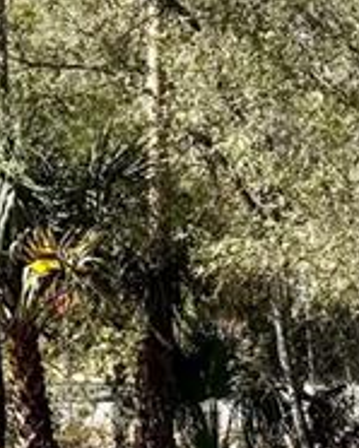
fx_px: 2004
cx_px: 186
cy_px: 284
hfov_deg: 10.2
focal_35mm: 151
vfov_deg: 12.7
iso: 80
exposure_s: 1/2506
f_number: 1.78
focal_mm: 6.76
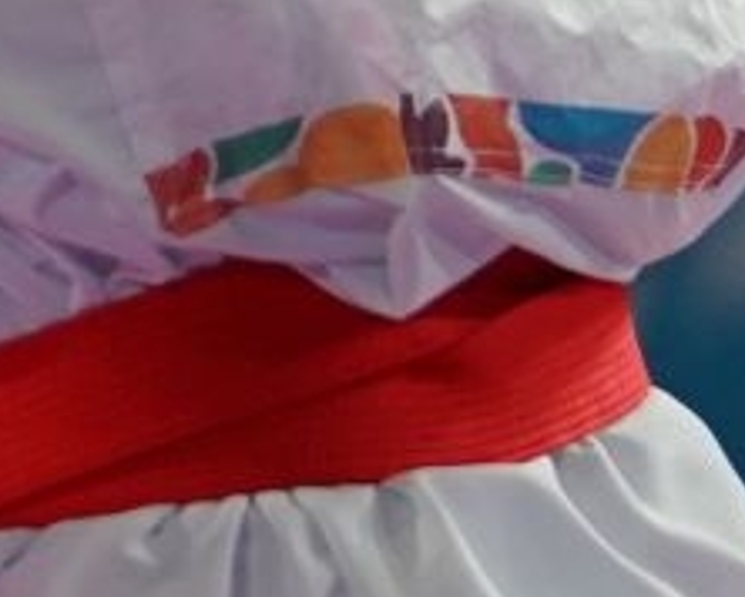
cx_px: -869
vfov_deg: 0.7
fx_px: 50272
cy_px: -523
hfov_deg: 0.8
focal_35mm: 2278
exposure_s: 1/1000
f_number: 2.8
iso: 1000
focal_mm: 200
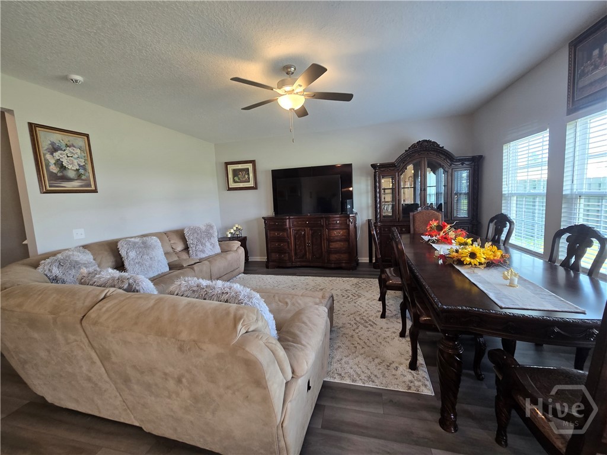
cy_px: 228
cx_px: 304
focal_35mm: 13
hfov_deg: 106.2
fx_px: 228
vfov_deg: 89.9
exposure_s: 1/60
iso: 125
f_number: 2.2
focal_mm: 2.2
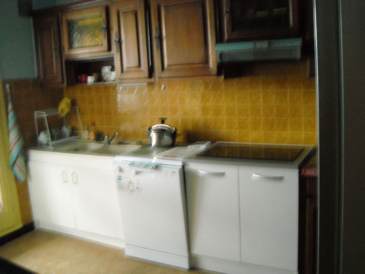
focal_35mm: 35
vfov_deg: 40.7
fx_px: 369
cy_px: 137
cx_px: 182
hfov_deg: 52.6
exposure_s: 1/3
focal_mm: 5.7
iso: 800
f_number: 2.8
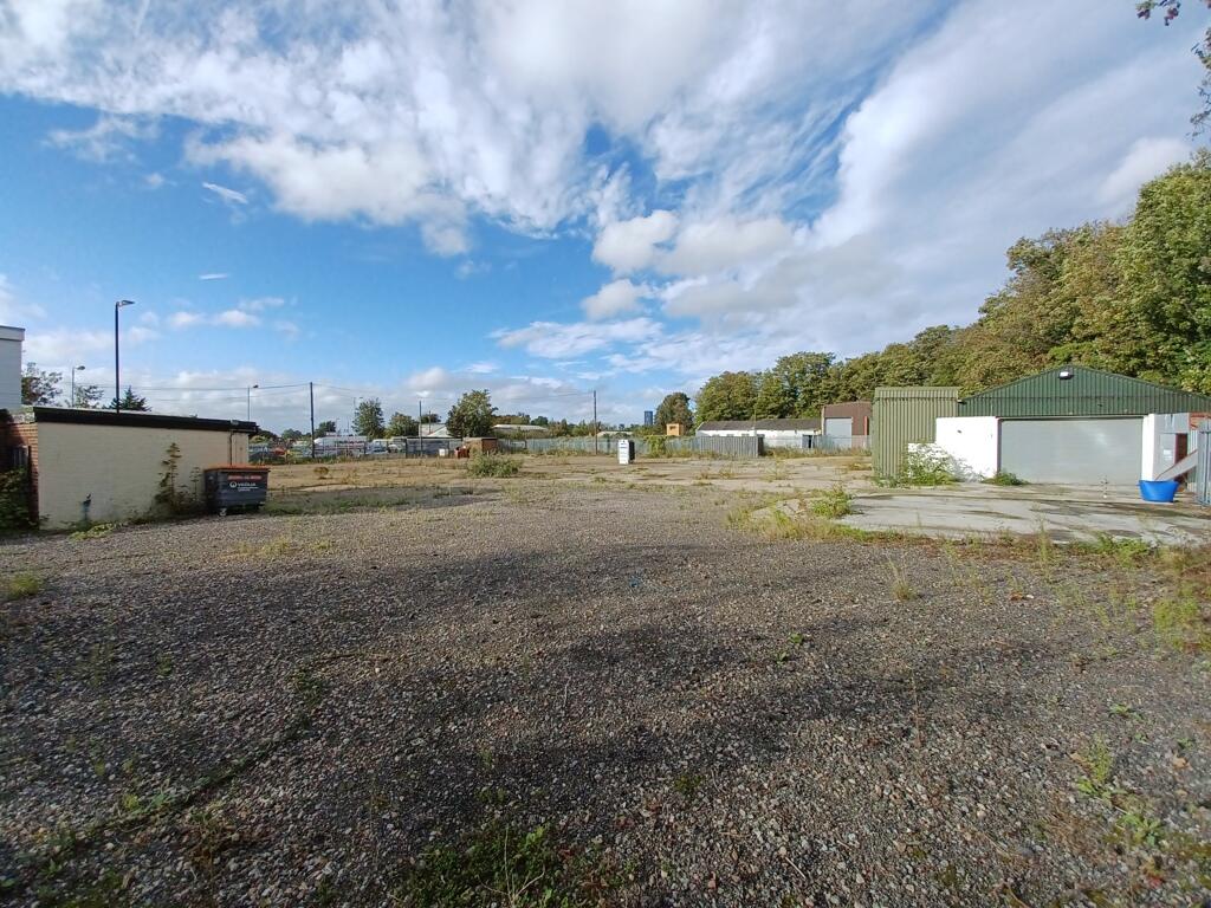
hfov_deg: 106.2
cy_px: 454
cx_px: 606
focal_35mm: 13
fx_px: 455
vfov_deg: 89.9
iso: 40
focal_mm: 1.42
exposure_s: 1/1147
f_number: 2.2
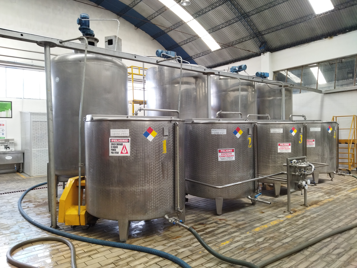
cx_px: 178
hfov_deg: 65.3
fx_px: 278
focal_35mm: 27
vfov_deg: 51.4
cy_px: 134
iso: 139
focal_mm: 4.71
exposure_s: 1/100
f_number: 1.79
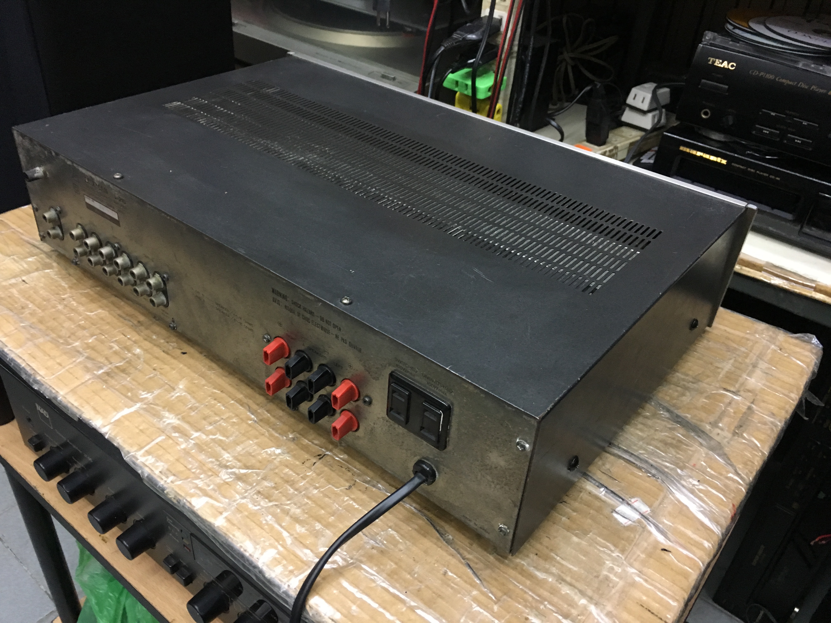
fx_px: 696
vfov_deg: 48.2
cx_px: 416
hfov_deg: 61.7
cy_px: 312
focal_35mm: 29
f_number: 2.2
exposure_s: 1/33
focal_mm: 4.15
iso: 200
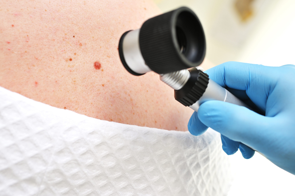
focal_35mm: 35
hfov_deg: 54.5
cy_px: 98
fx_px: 287
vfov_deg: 37.8
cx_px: 148
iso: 200
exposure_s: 1/160
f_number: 4
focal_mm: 35
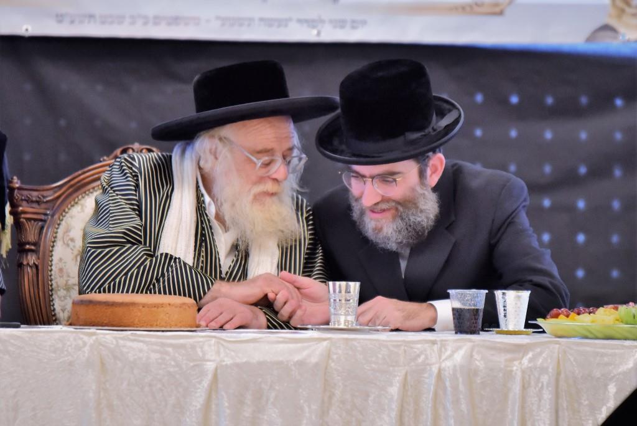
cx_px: 318
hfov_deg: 10.3
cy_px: 213
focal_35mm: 200
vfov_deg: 6.9
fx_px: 3541
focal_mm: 200
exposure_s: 1/400
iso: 1600
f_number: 2.8
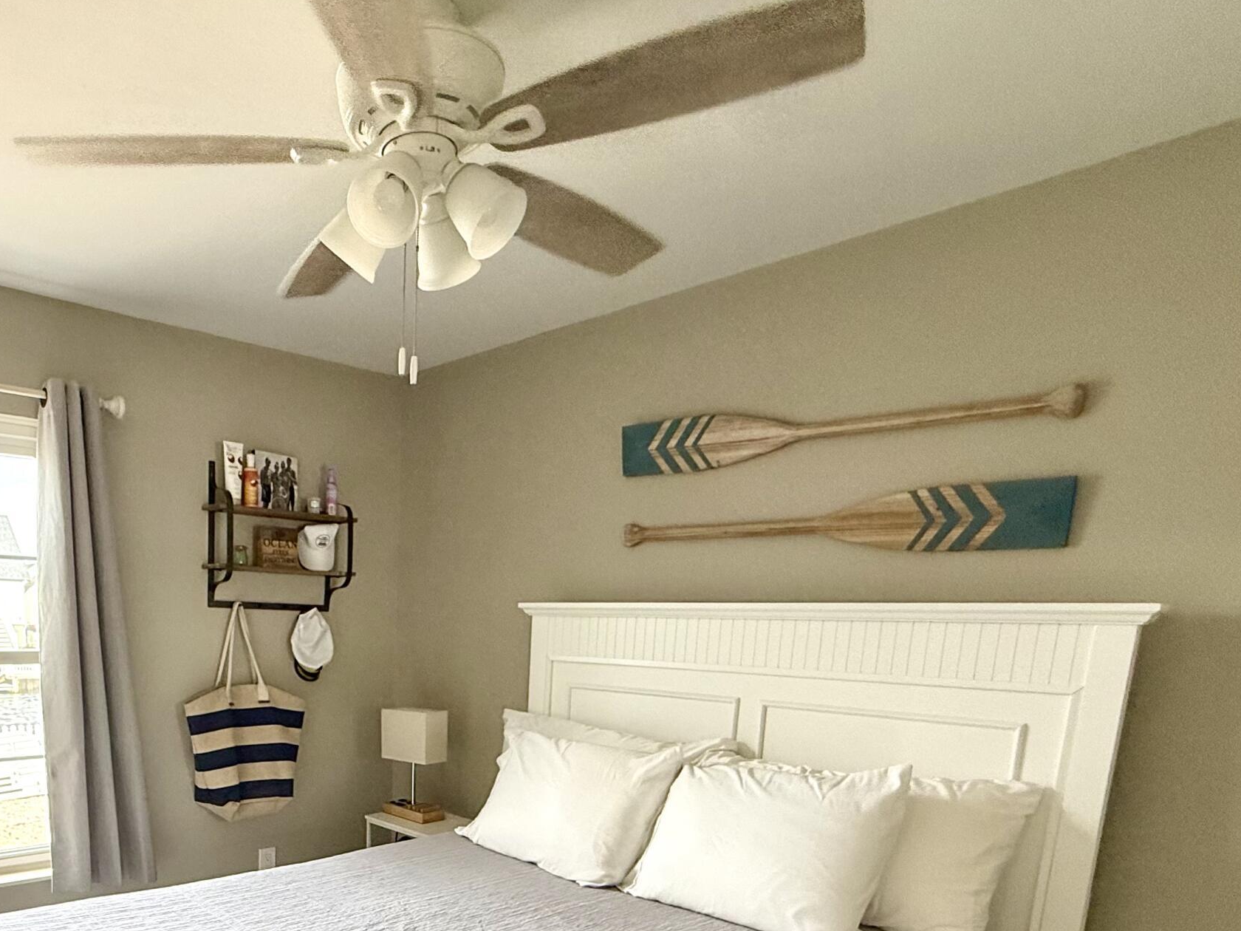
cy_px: 799
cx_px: 367
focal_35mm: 25
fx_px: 896
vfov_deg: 50.1
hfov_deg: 66.6
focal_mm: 2.22
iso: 160
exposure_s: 1/99
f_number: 2.2
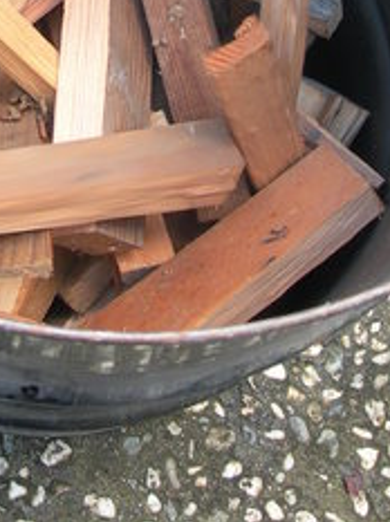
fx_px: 1476
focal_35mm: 98
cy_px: -130
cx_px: 56
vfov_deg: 18.8
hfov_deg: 14.9
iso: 50
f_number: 2.8
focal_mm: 7.8
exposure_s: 1/38.2
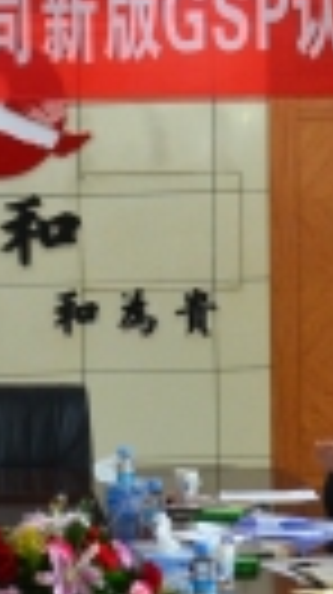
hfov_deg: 10.3
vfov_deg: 18.3
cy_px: 394
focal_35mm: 117
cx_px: 27
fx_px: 1841
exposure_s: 1/60
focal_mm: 22
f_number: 4
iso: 720
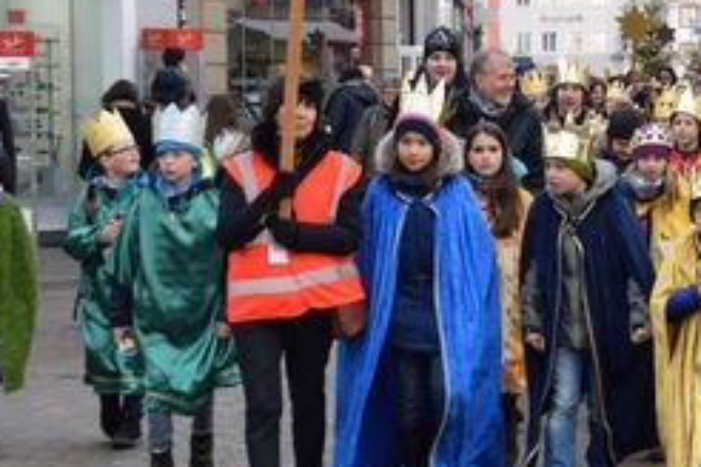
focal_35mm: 161
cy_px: 168
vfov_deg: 8.5
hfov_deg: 12.7
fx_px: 3135
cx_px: 539
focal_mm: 44
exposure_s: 1/180
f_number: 6.7
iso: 400
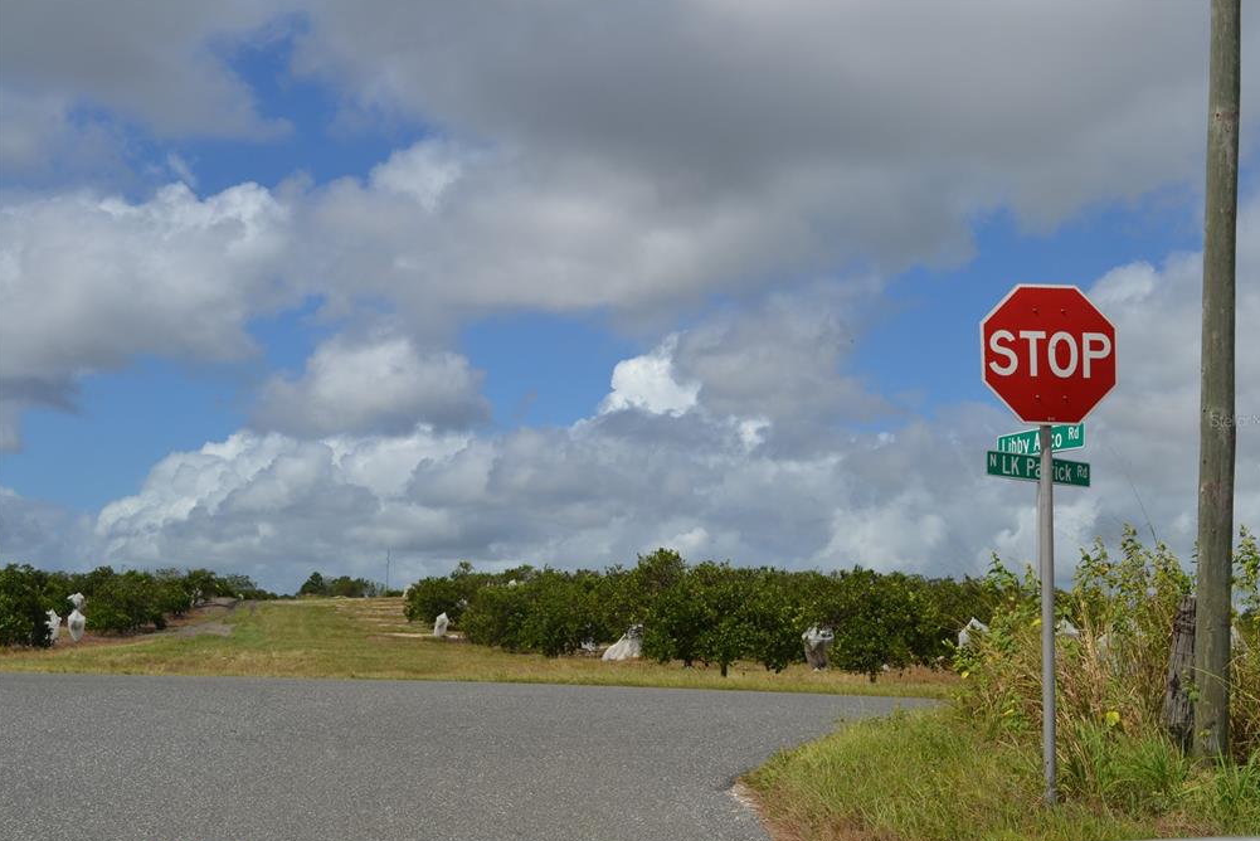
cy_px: 420
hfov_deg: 42.7
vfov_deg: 29.3
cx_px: 638
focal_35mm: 46
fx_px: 1610
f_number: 10
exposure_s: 1/400
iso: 100
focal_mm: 30
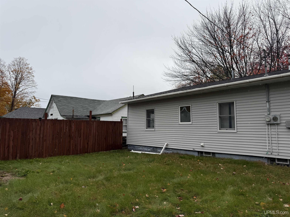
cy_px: 108
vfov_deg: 56.8
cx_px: 145
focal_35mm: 24
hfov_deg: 71.6
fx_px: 201
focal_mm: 6.76
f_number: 1.78
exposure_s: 1/2907
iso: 80
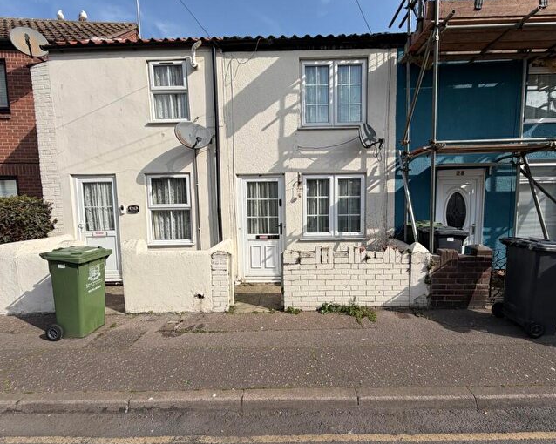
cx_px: 291
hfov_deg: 96.7
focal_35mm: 15
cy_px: 219
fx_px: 247
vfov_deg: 84.0
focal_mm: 2.22
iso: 20
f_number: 2.2
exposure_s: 1/985
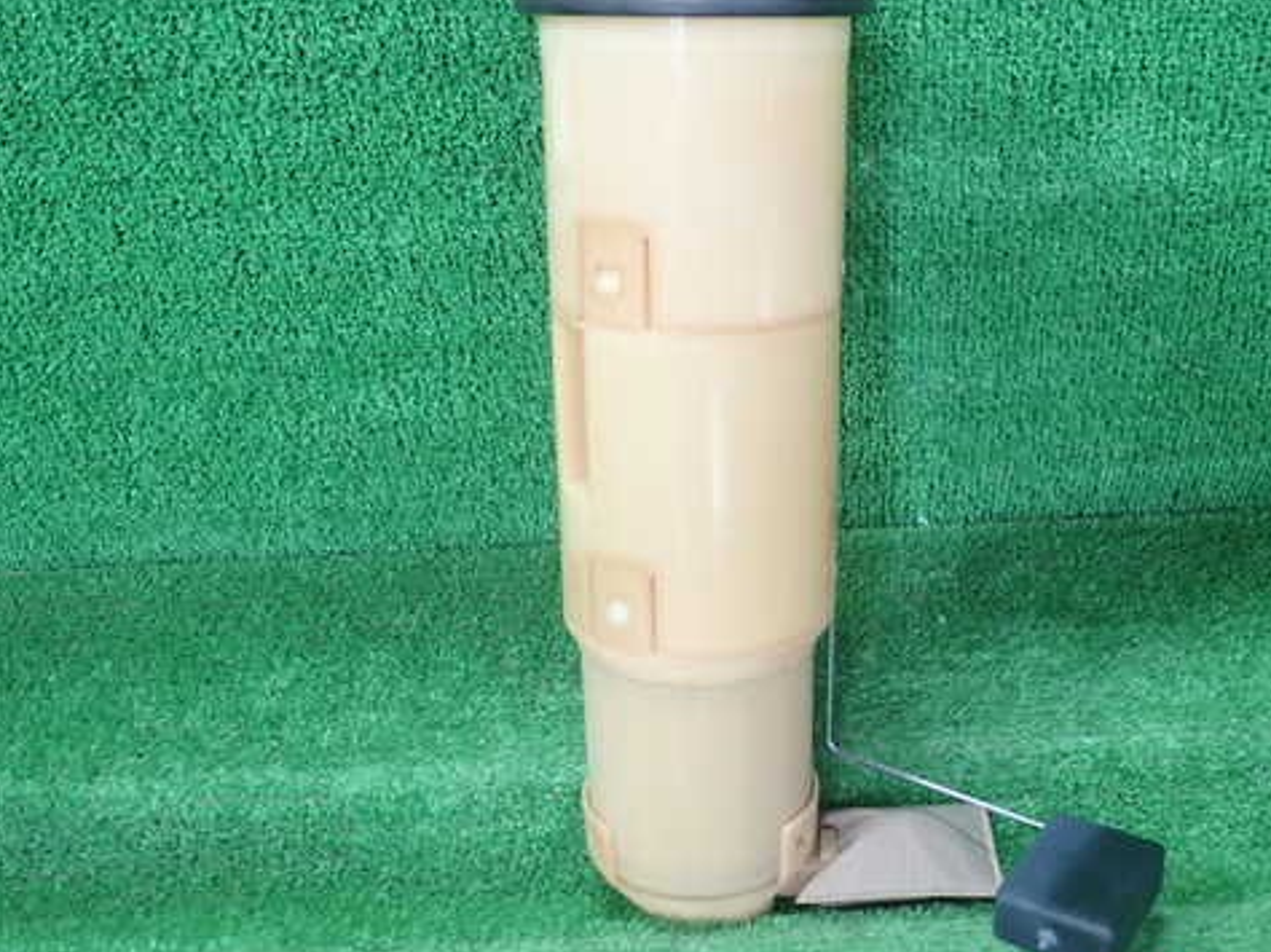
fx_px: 1395
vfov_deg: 37.6
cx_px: 788
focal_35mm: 38
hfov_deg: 48.6
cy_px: 424
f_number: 2.3
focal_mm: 5.5
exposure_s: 1/125
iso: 400
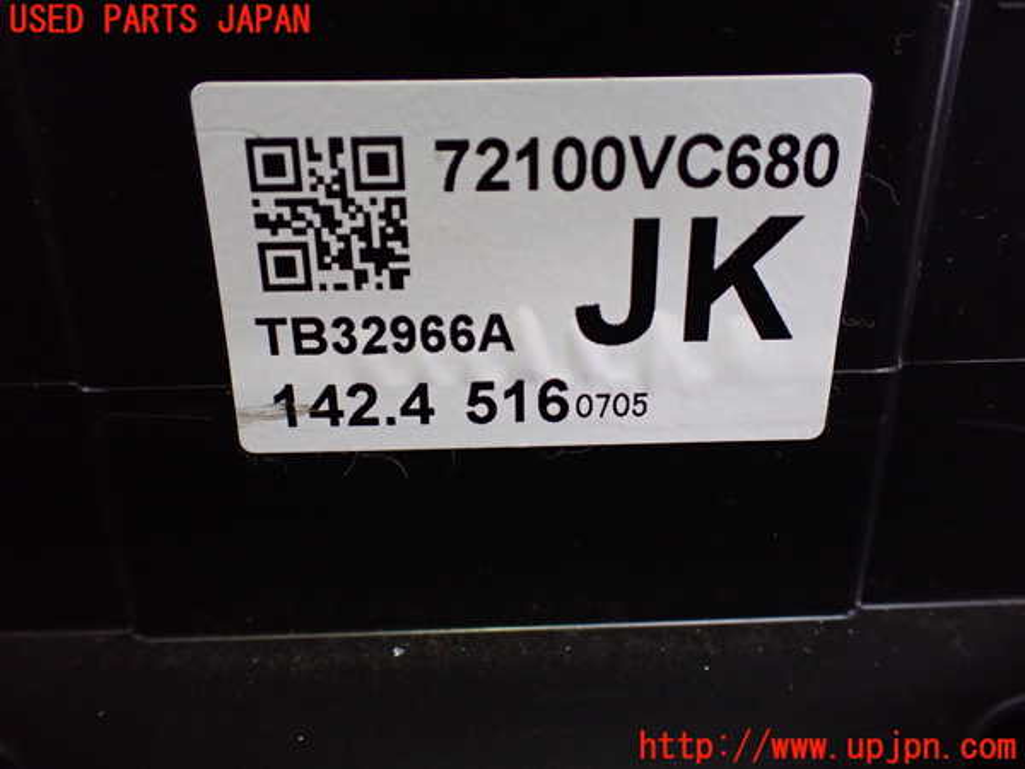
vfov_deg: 46.8
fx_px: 888
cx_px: 512
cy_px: 384
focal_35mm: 30
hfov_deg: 60.0
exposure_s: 1/125
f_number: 2.3
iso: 640
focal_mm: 5.4
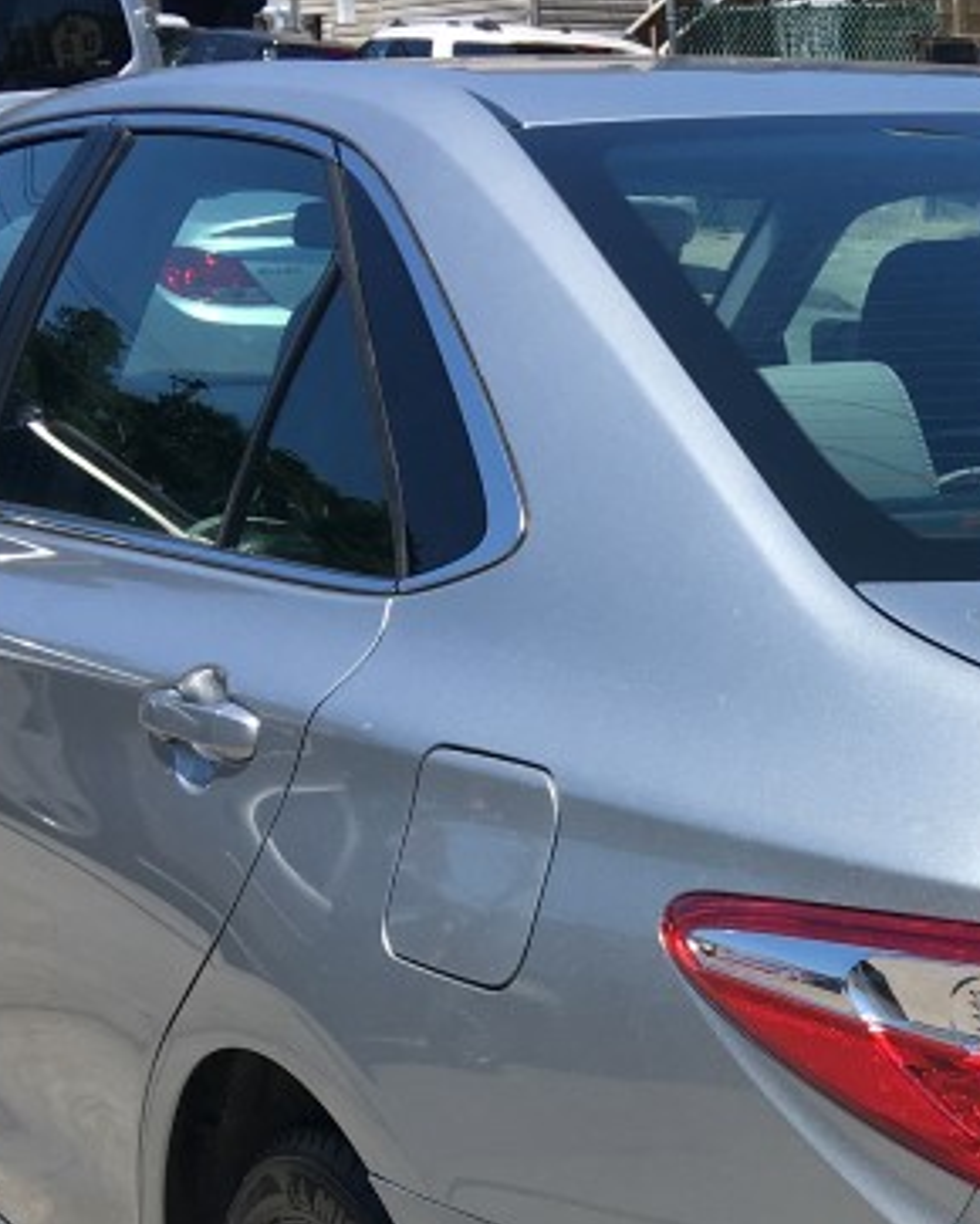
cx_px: 1085
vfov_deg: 23.2
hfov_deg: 18.5
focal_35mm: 80
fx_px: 2898
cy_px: 1123
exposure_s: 1/1451
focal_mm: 4.15
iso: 25
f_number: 2.2
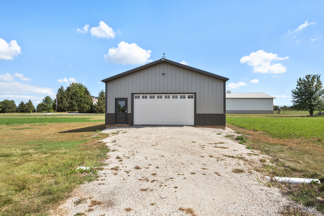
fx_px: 171
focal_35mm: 19
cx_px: 162
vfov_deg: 64.6
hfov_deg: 86.9
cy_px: 108
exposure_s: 1/2000
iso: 640
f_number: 10
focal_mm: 19
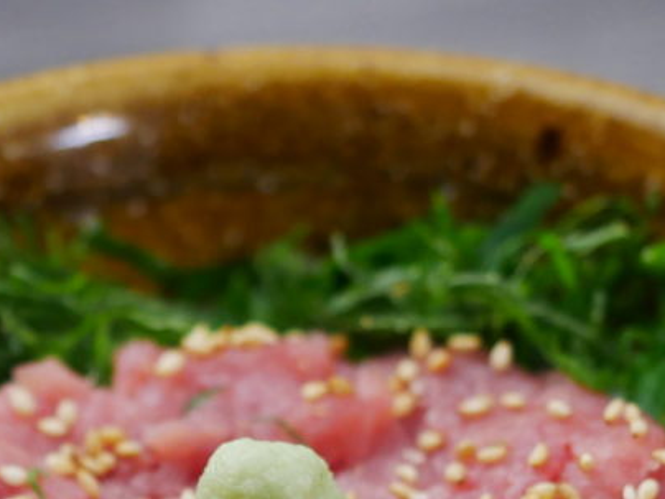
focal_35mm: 203
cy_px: 592
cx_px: 244
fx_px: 3900
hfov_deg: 9.7
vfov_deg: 7.3
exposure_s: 1/100
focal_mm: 40
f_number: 2.8
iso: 800
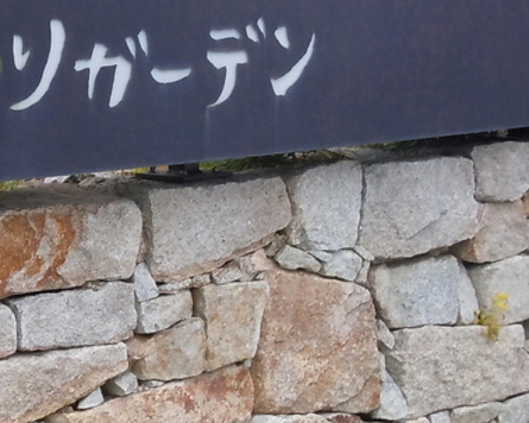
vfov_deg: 15.1
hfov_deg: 17.5
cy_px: 183
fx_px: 1597
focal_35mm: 102
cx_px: -177
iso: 200
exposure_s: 1/125
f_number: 4
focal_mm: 5.9
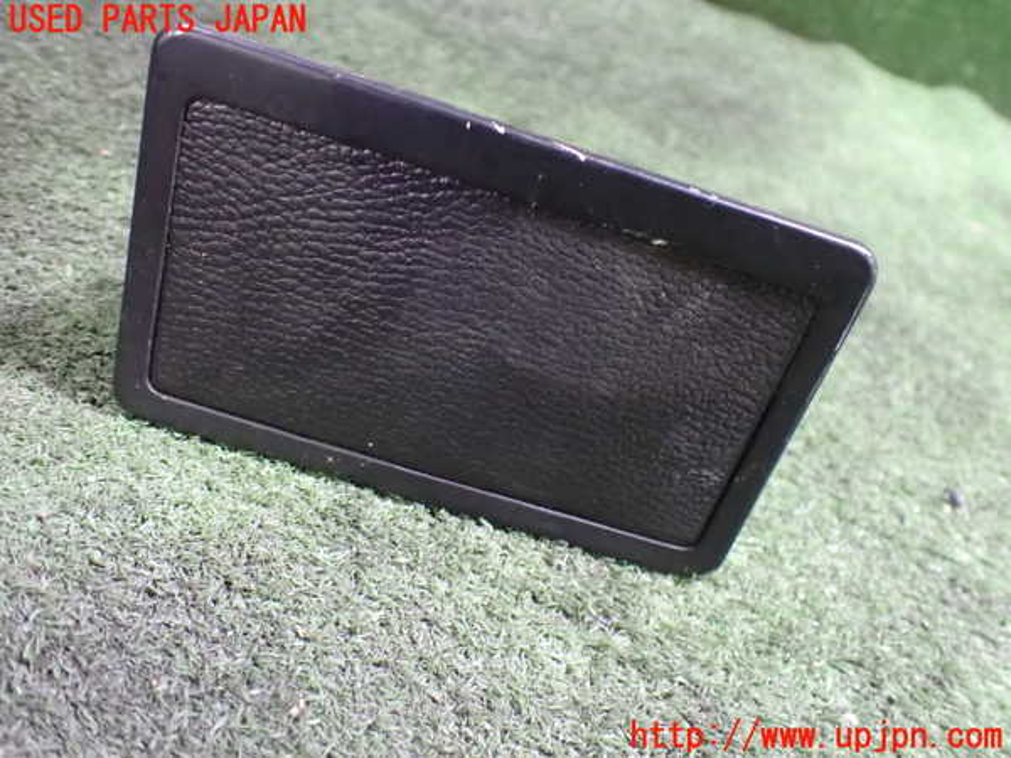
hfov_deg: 60.0
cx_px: 506
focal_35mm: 30
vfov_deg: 46.8
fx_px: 876
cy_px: 379
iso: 1250
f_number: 2.3
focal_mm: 5.4
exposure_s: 1/30
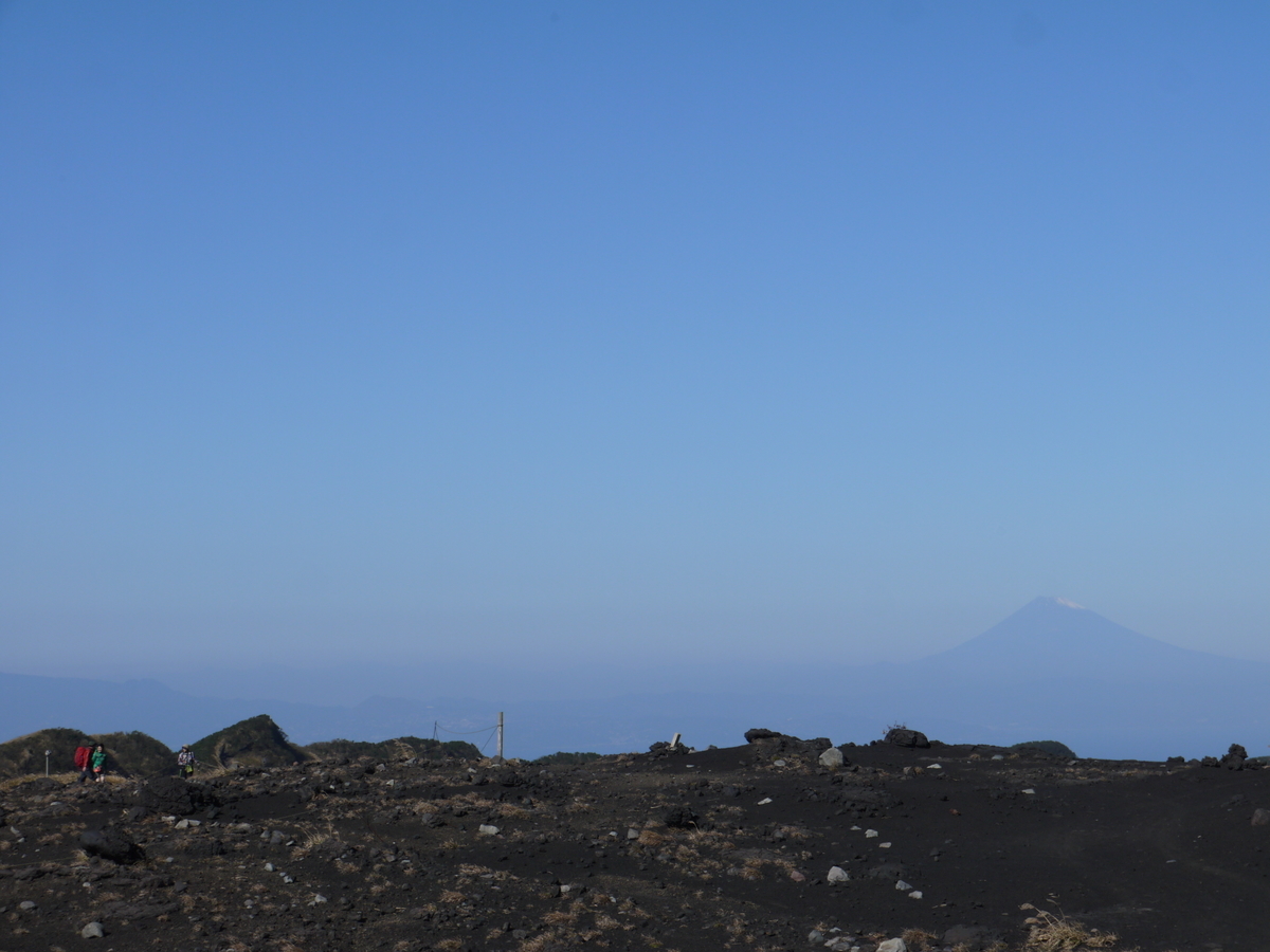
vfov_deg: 17.6
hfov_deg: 23.3
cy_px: 476
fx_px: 3082
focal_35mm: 84
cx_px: 635
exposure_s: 1/400
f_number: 13
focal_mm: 42
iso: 160
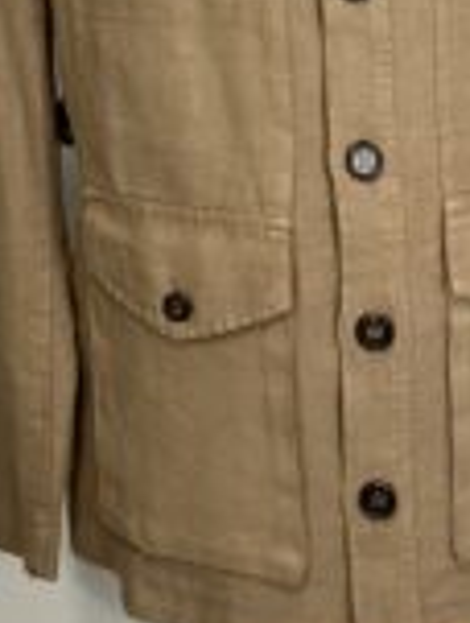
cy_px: -91
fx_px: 1334
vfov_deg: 24.2
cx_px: 350
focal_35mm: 74
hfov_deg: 19.8
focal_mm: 3.99
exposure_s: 1/50
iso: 100
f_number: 1.8
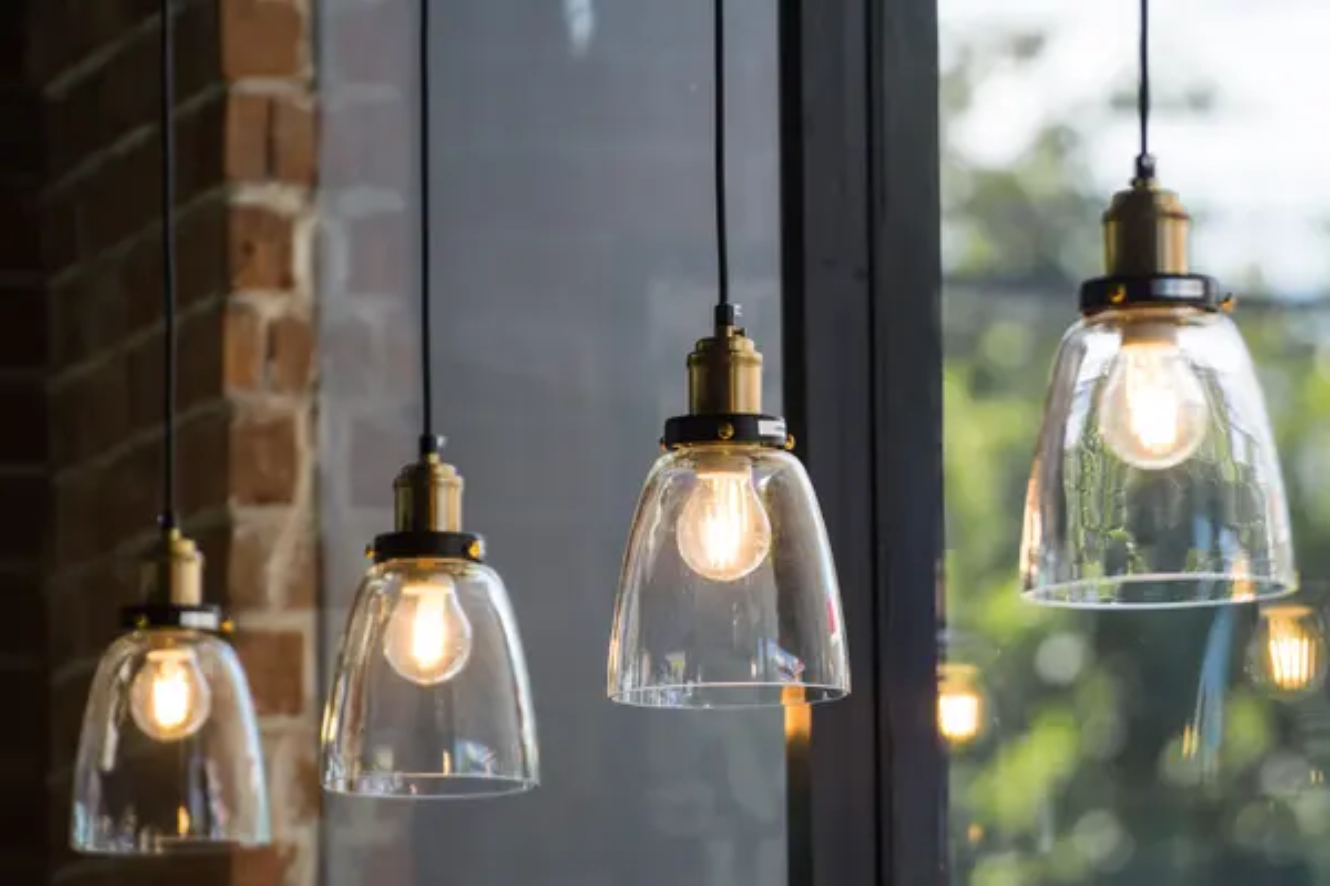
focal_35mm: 218
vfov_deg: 6.3
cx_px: 665
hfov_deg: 9.5
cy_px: 443
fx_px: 8035
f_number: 4.8
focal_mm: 145
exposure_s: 1/200
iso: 200
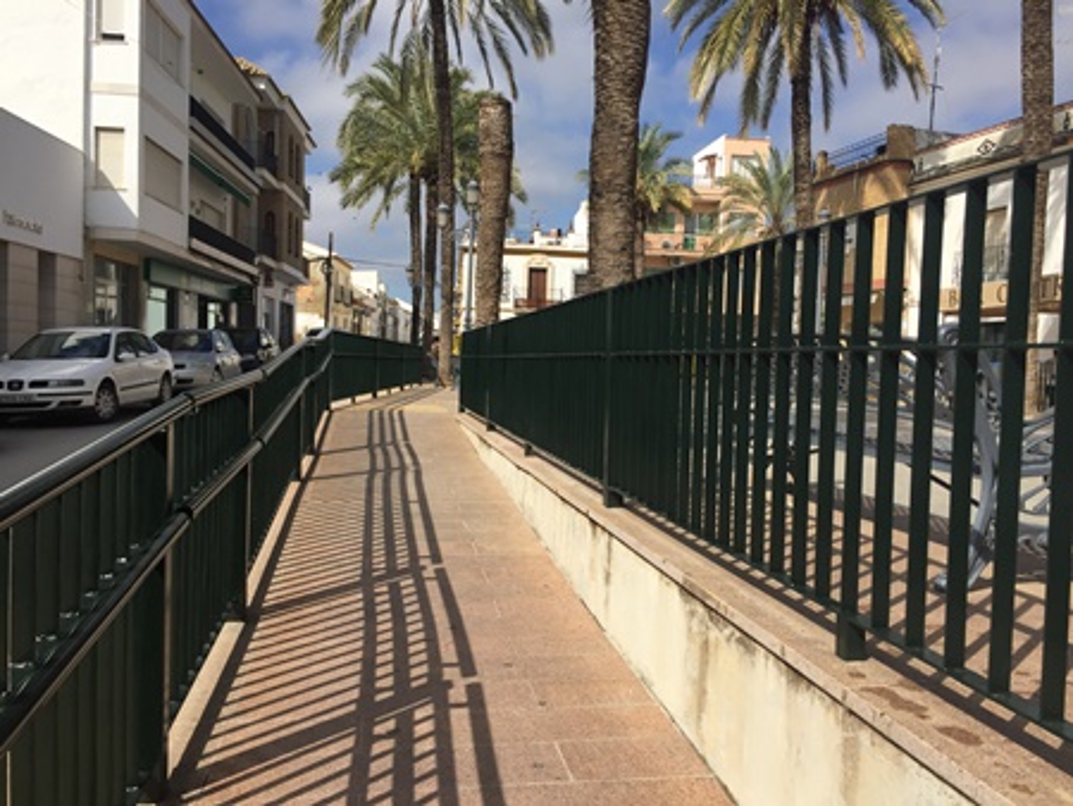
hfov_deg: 61.6
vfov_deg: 48.3
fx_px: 899
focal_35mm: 29
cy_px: 403
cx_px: 536
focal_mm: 4.15
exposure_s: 1/2639
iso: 32
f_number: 2.2
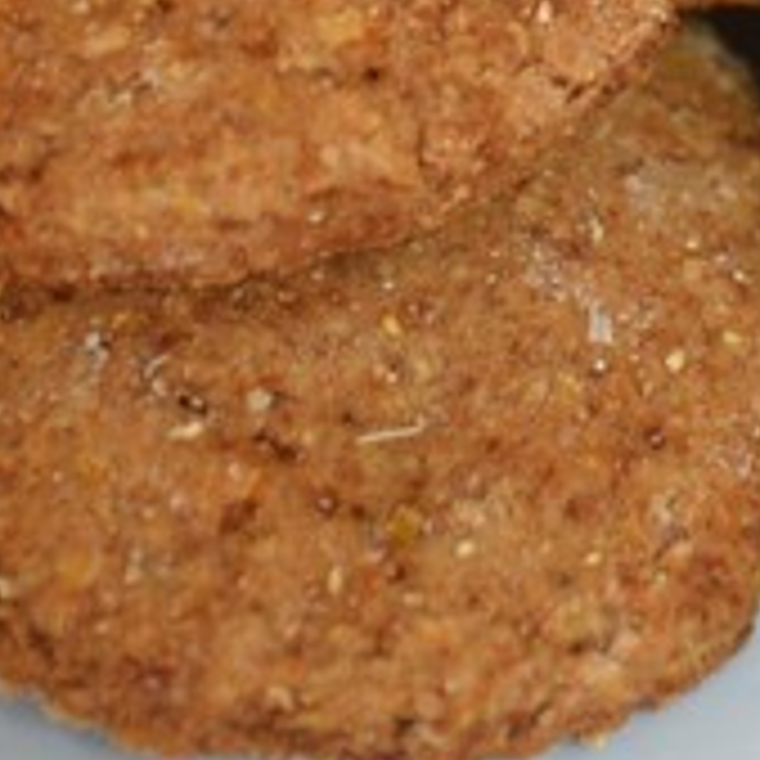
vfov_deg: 6.6
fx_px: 6598
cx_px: 666
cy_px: -126
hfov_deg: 6.6
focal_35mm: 266
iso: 1600
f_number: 5.6
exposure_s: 1/60
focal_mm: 55
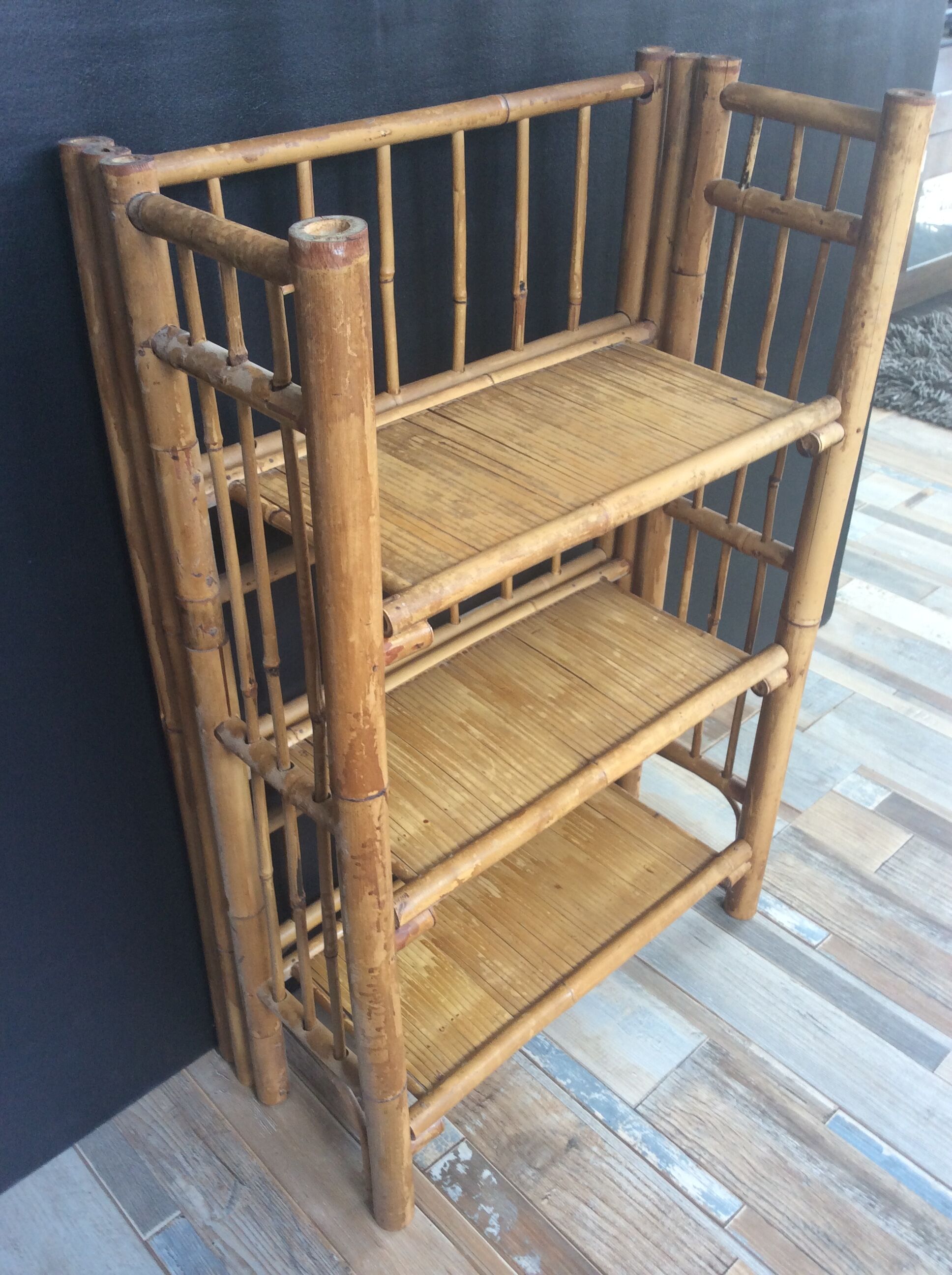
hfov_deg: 44.1
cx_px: 476
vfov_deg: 56.9
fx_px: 1177
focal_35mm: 32
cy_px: 638
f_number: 2.4
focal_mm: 3.3
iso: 32
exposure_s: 1/25
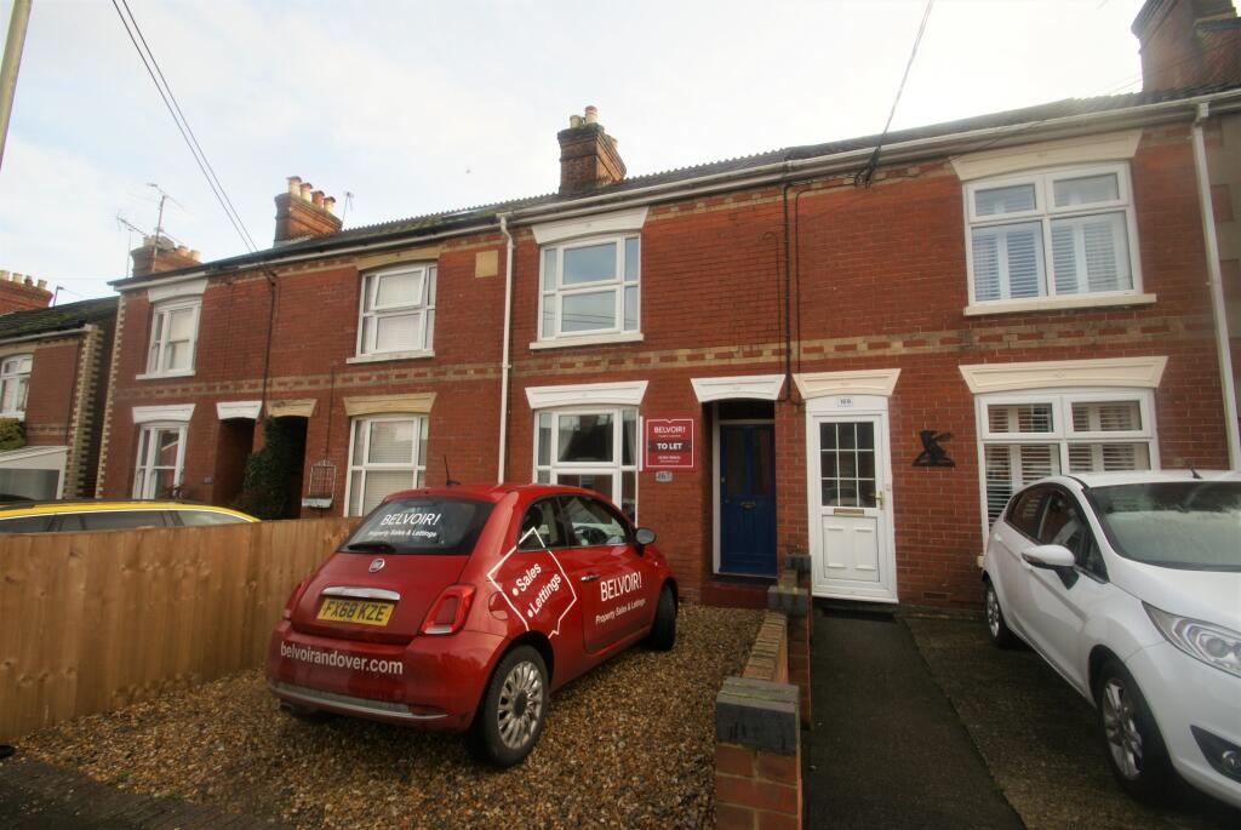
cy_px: 415
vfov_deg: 77.5
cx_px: 620
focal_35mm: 15
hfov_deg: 100.3
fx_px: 518
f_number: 7.1
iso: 100
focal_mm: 10
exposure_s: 1/60
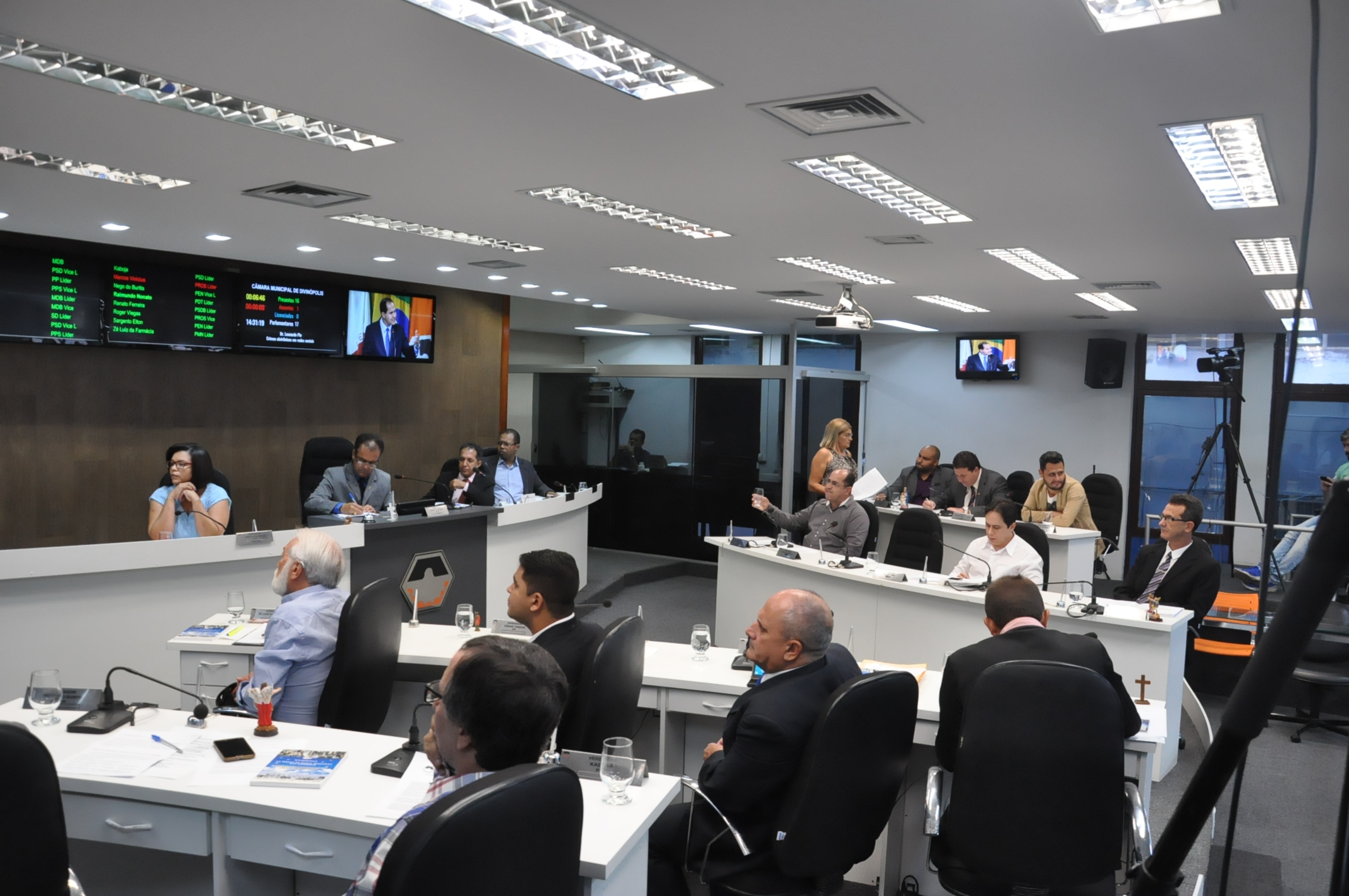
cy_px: 448
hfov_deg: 67.4
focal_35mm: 27
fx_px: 1011
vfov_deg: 47.8
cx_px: 674
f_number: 6.3
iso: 2000
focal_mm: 18
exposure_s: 1/160
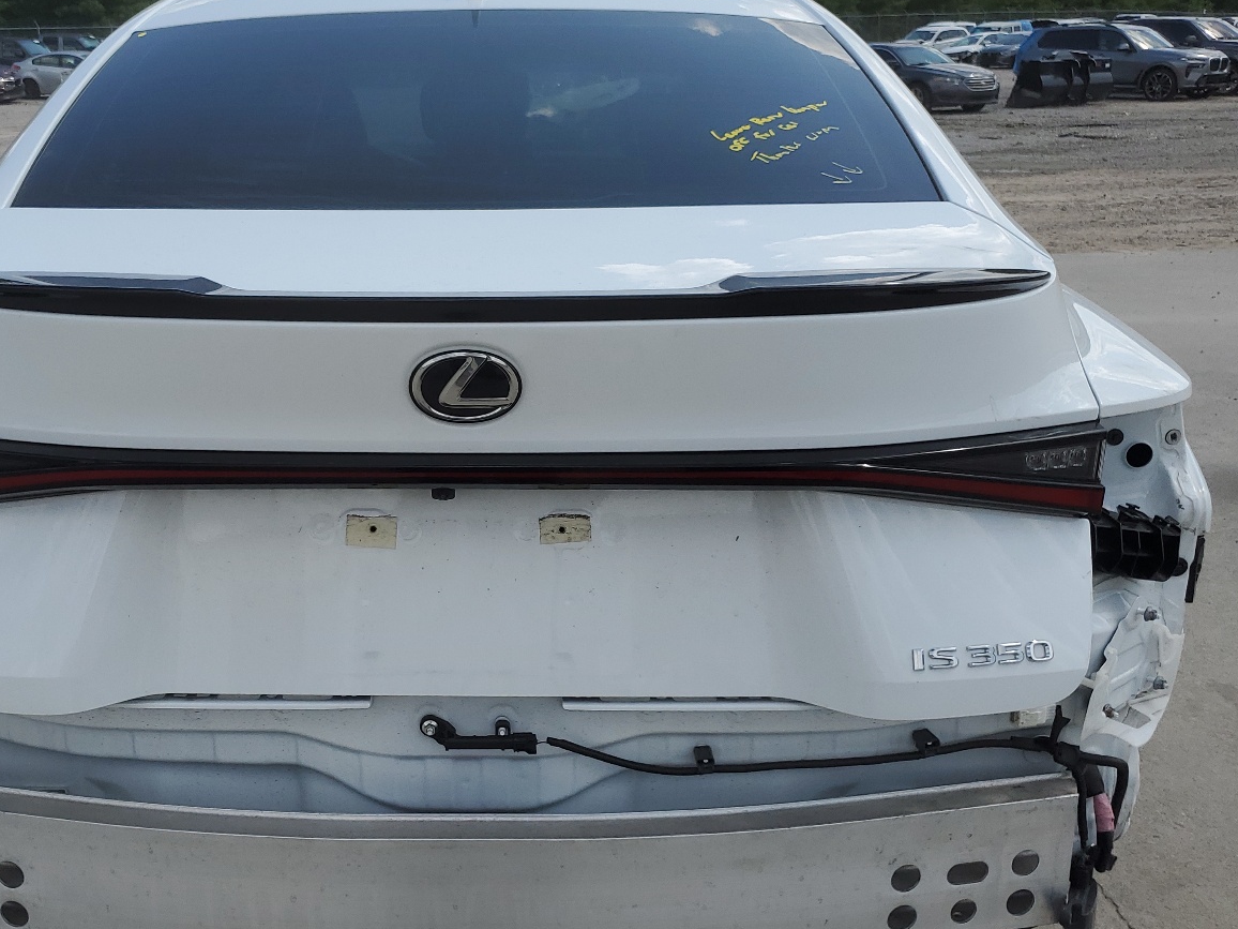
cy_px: 460
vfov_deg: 39.7
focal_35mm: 36
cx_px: 471
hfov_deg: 50.9
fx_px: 1287
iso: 50
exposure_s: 1/5000
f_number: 1.5
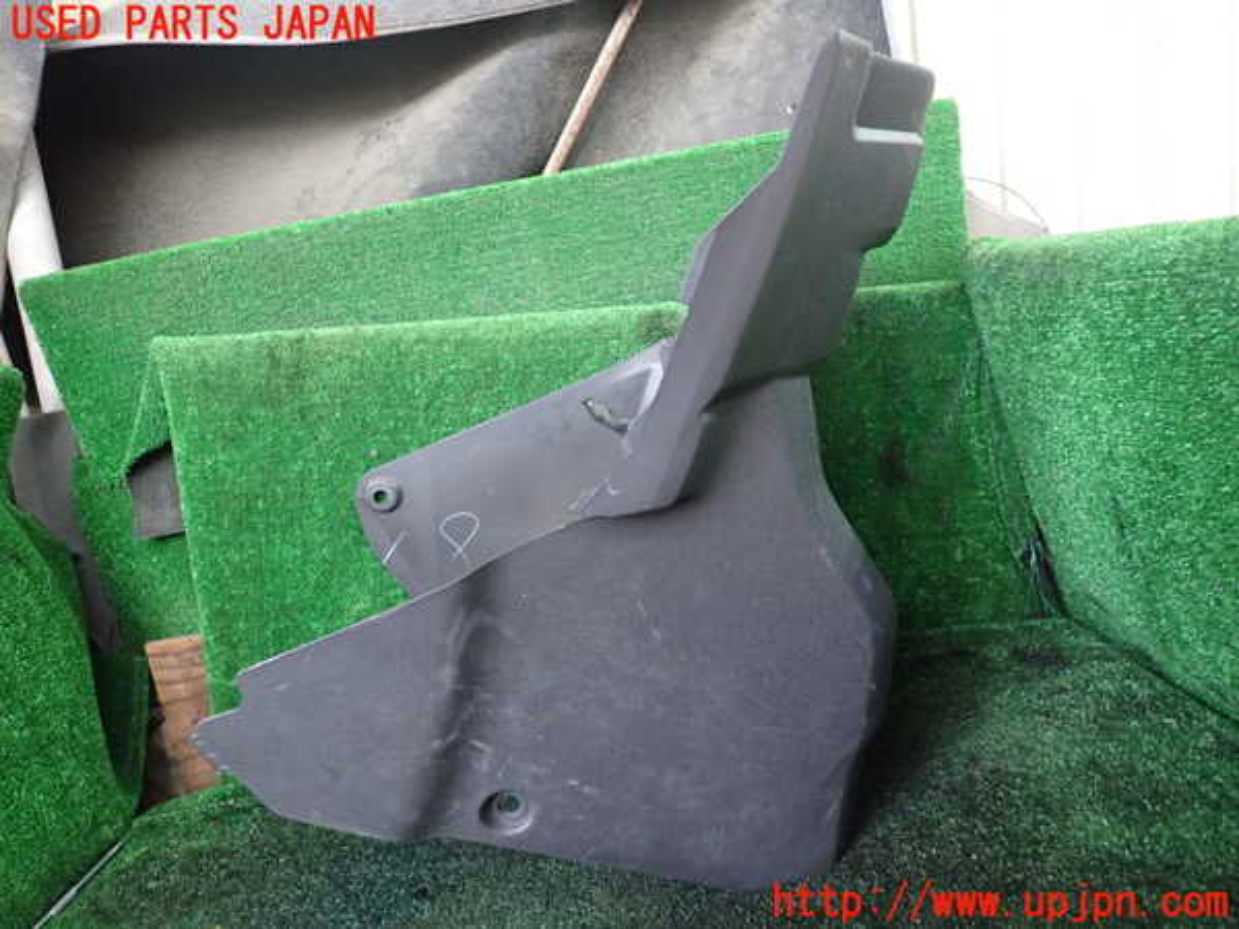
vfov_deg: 54.9
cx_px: 620
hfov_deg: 69.4
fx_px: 895
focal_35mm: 25
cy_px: 464
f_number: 2
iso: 500
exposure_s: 1/30
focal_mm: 4.5
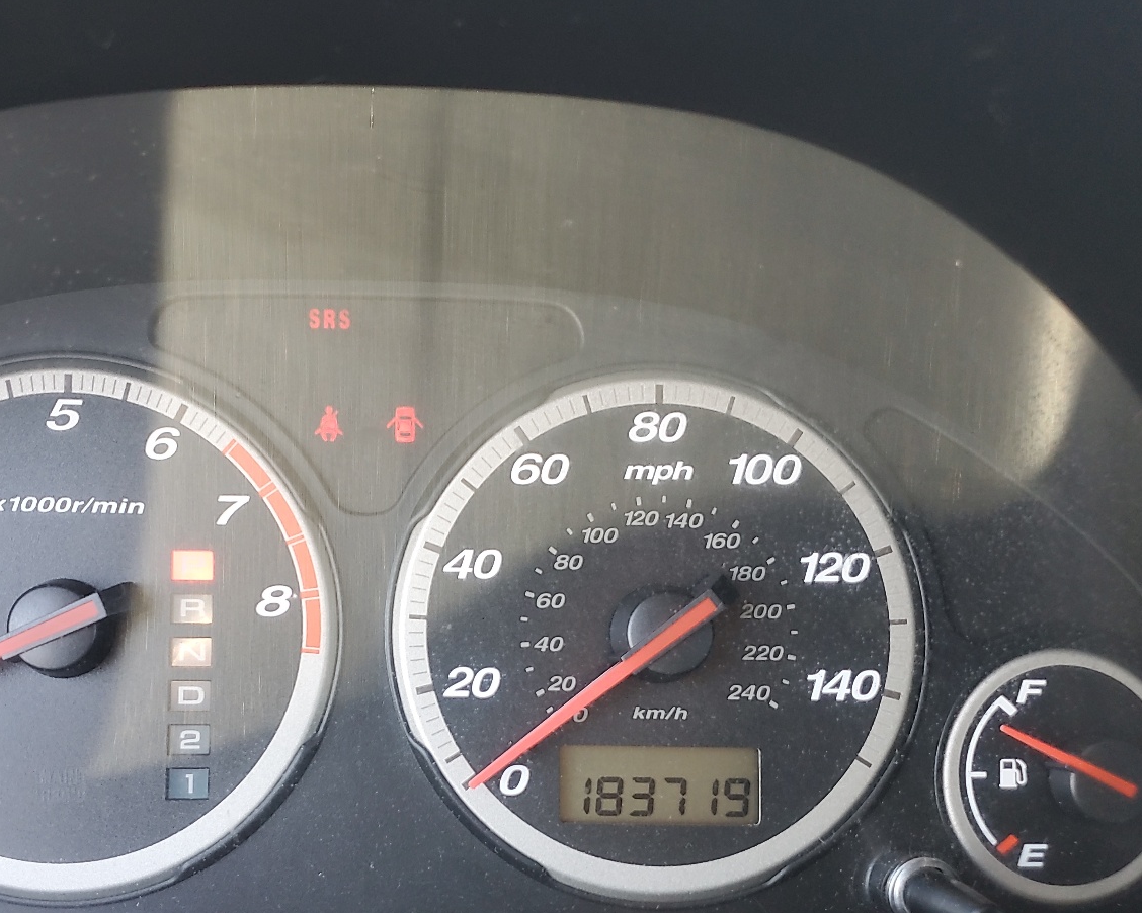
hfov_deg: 49.5
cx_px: 385
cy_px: 587
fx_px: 1217
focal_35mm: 36
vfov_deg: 40.8
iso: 91
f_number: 1.5
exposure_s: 1/120
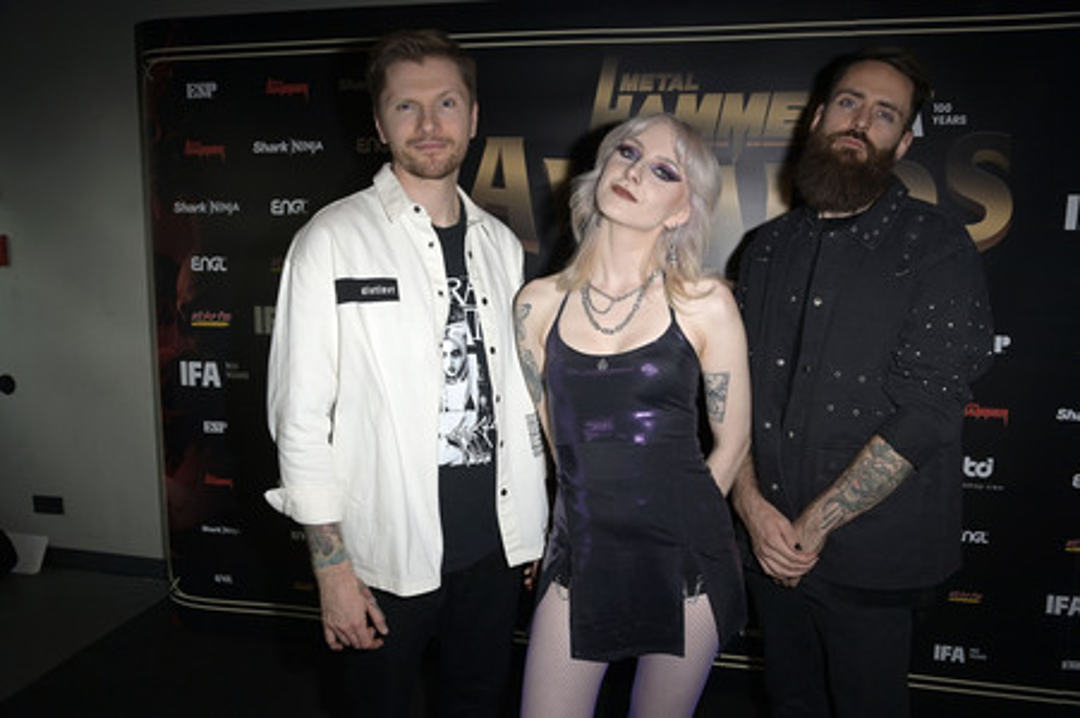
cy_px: 359
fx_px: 809
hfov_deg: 67.4
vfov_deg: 47.9
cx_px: 540
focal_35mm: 27
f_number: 6.3
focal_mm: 27
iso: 640
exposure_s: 1/200
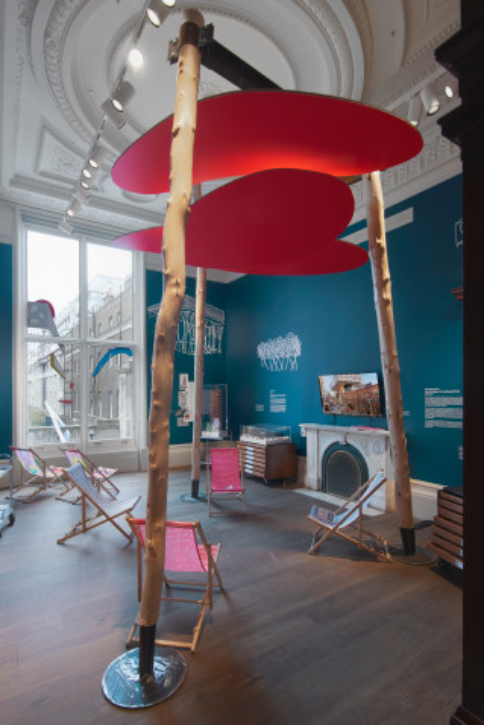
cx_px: 242
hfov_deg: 70.5
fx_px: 343
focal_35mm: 17
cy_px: 362
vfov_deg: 93.3
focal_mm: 17
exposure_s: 1/25
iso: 400
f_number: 8
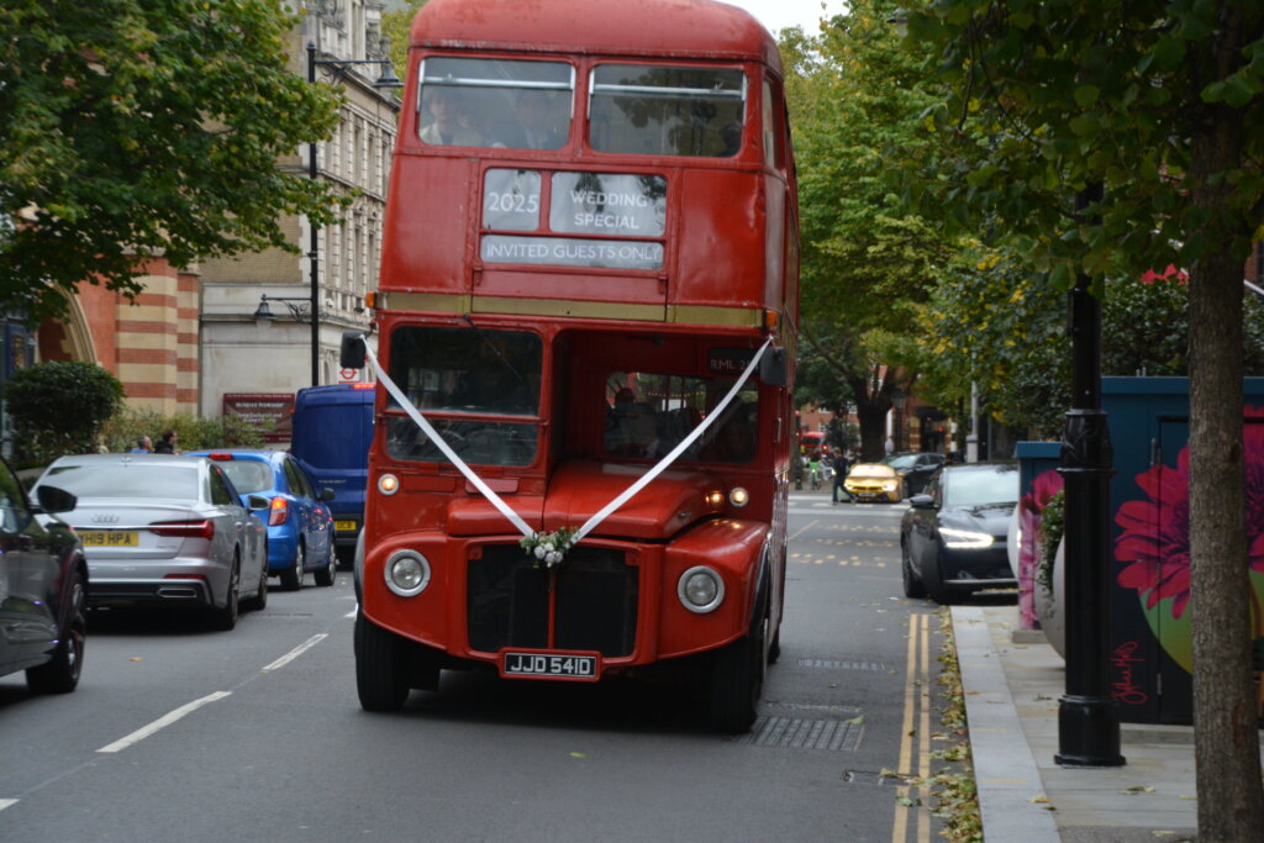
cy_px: 422
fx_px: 3424
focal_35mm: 98
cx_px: 632
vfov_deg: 14.0
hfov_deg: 20.9
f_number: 5.3
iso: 640
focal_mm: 65
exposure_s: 1/250
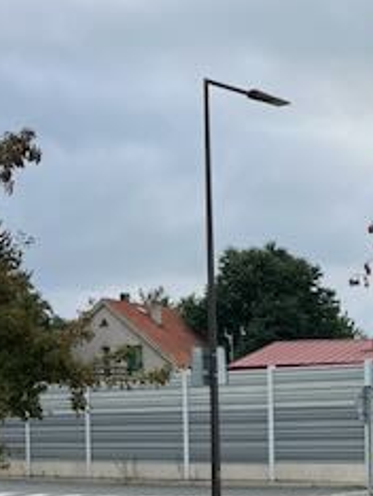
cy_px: 420
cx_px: 398
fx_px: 1018
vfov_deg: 26.7
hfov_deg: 19.9
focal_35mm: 71
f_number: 1.6
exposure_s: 1/1389
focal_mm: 5.1
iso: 50
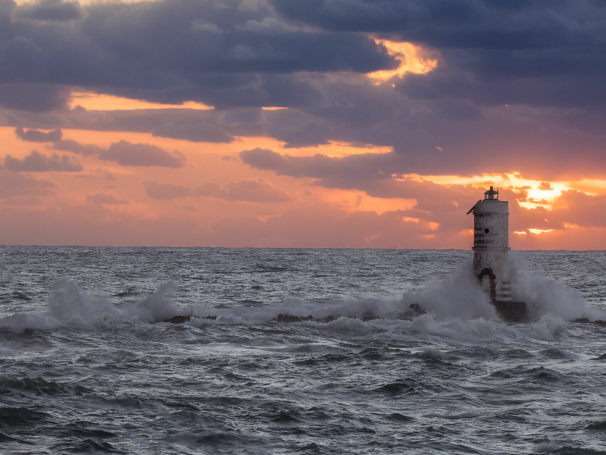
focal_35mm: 272
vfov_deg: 5.5
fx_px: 4762
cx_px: 305
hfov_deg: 7.3
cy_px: 246
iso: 800
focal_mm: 200
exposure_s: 1/160
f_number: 11
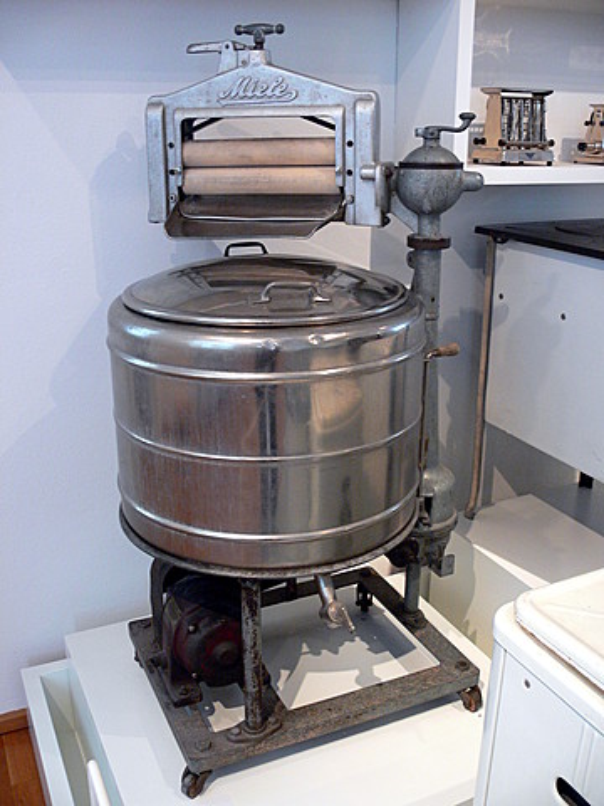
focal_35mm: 35
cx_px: 302
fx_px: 814
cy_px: 403
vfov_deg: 52.6
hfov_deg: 40.7
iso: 200
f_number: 2.8
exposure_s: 1/15
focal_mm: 7.4
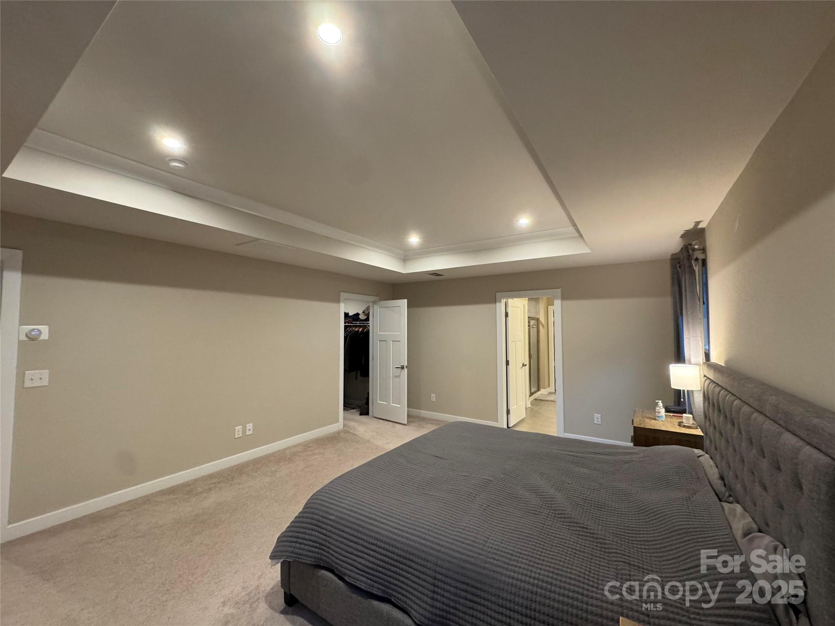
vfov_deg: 85.7
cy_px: 313
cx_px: 418
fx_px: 338
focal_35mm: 14
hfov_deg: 102.1
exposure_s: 1/60
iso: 400
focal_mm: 2.22
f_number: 2.2
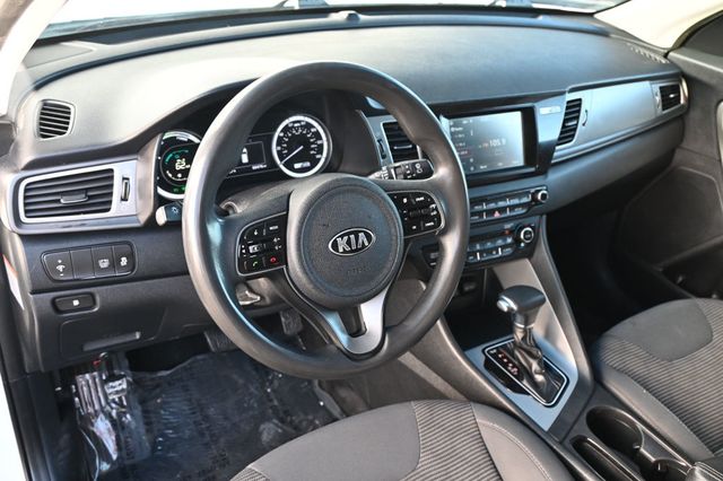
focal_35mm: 32
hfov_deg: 58.4
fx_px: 647
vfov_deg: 40.8
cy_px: 240
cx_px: 362
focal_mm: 21.5
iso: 720
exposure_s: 1/125
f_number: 4
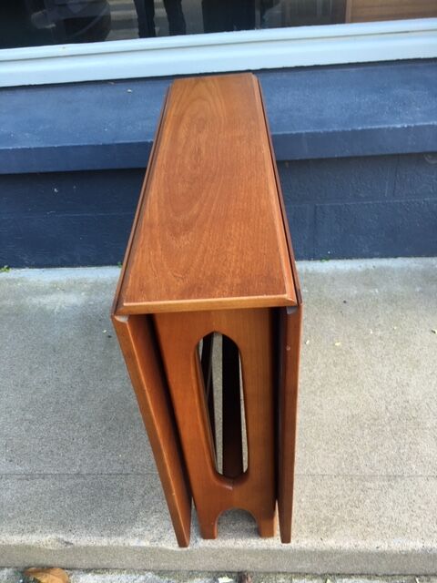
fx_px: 488
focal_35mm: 29
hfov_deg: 48.2
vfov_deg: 61.7
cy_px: 292
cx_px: 218
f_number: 2.2
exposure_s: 1/50
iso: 25
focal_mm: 4.15
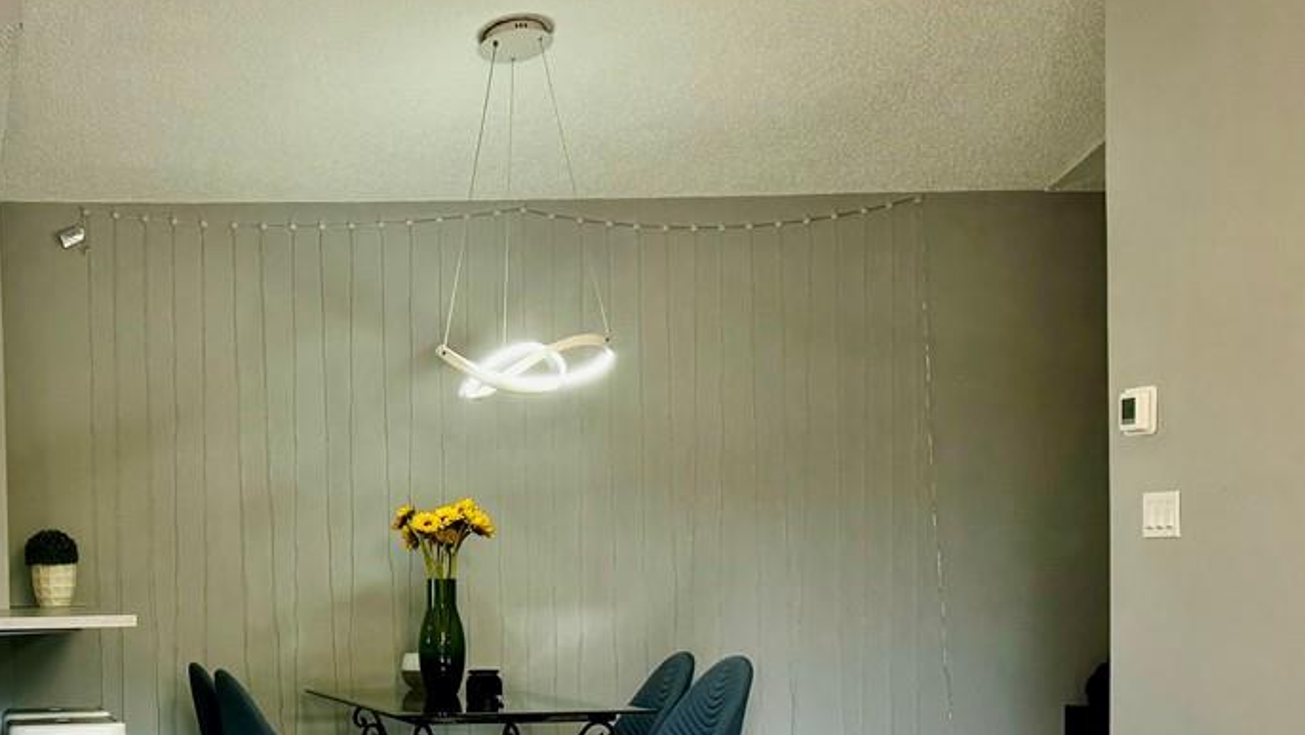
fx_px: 2111
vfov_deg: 19.4
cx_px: 207
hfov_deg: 33.1
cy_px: 663
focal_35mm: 61
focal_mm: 6.86
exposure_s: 1/120
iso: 160
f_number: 1.78
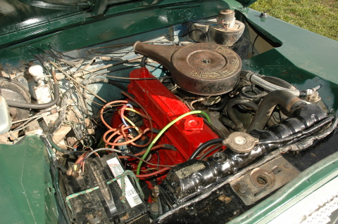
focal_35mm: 27
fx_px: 253
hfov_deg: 67.4
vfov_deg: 47.8
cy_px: 112
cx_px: 169
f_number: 8
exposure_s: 1/320
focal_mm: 18
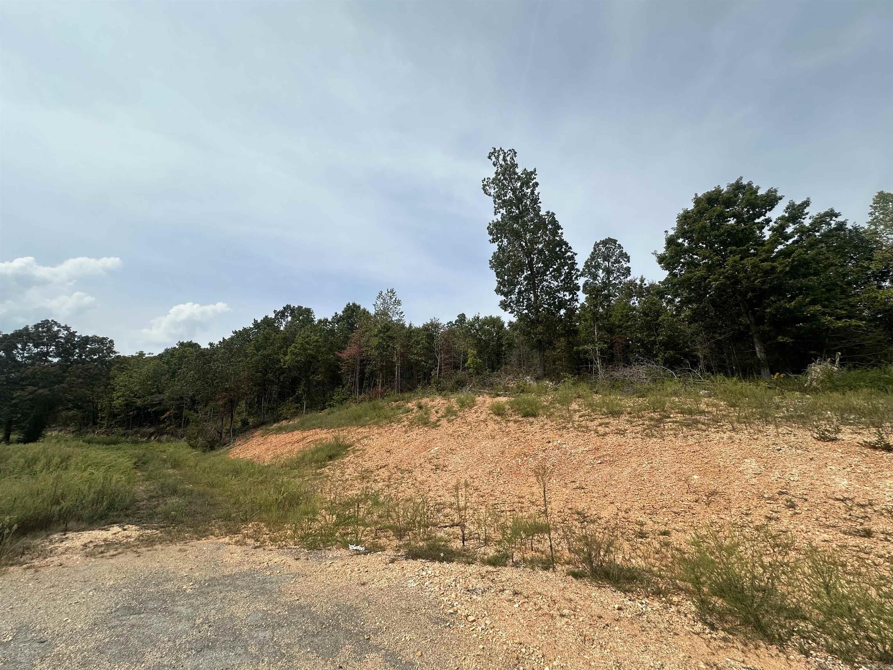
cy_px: 335
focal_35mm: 14
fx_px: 361
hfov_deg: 102.1
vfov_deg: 85.7
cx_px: 446
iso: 50
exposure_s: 1/3125
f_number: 2.2
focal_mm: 2.22
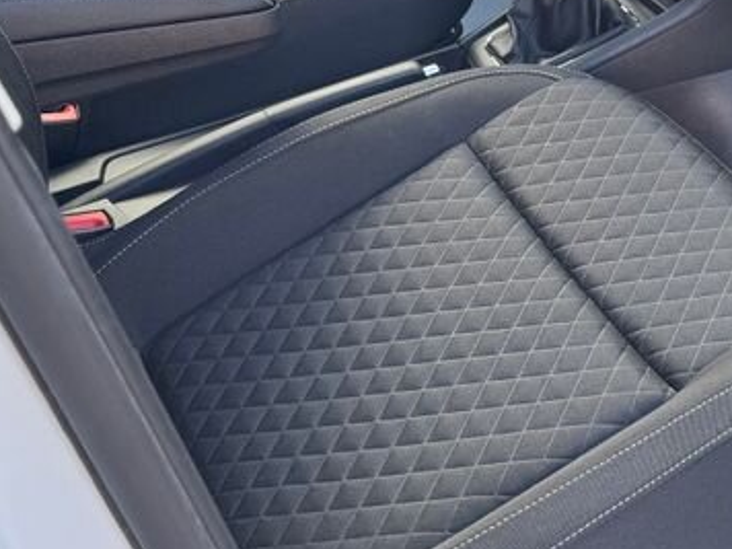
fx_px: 1459
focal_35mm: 69
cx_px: 751
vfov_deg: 20.1
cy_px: -97
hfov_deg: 26.5
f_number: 1.78
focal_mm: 6.76
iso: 80
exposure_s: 1/121
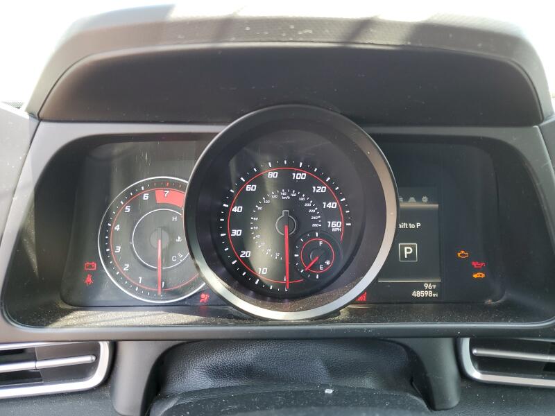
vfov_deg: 53.1
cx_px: 278
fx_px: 417
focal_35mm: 26
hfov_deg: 67.3
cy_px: 208
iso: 56
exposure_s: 1/60.2
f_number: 1.5
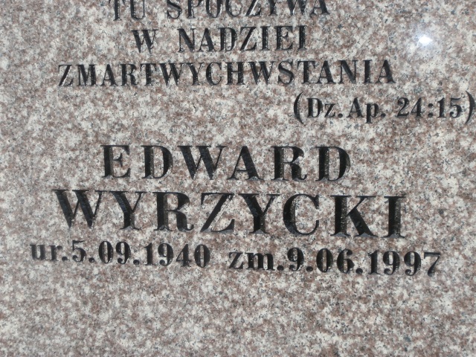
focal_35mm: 57
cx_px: 238
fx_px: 784
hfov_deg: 33.8
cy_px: 178
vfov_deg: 25.7
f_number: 4.5
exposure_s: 1/100
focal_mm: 10.11
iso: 100
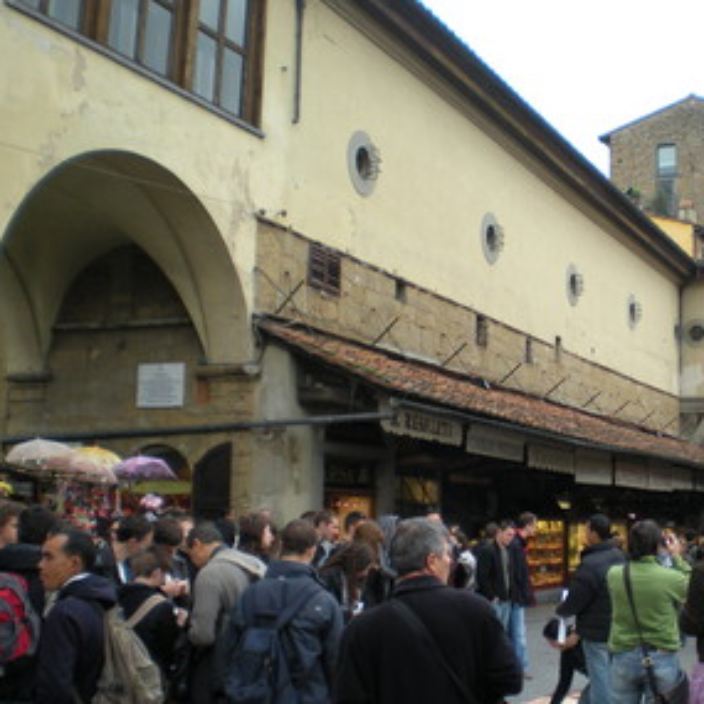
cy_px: 393
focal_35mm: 53
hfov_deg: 31.5
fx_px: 1219
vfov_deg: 32.2
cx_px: 546
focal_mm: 6.3
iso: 64
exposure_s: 1/112
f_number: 3.1
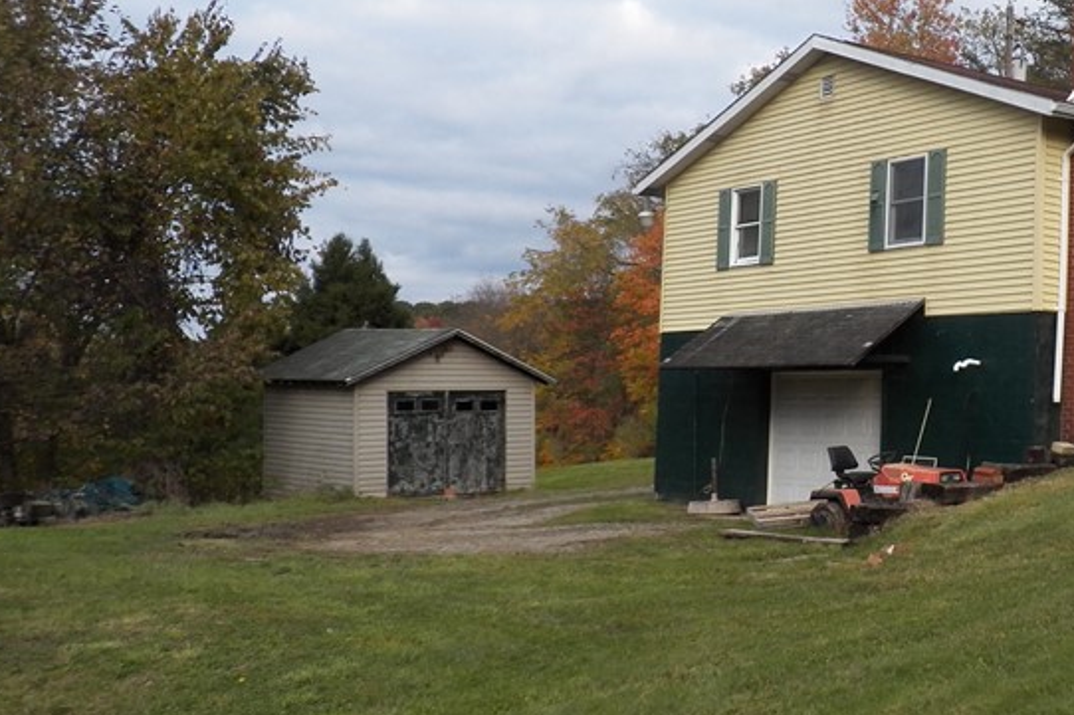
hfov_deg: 34.1
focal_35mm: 55
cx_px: 987
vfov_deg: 24.6
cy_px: 283
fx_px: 1640
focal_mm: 4.9
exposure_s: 1/500
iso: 125
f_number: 2.8
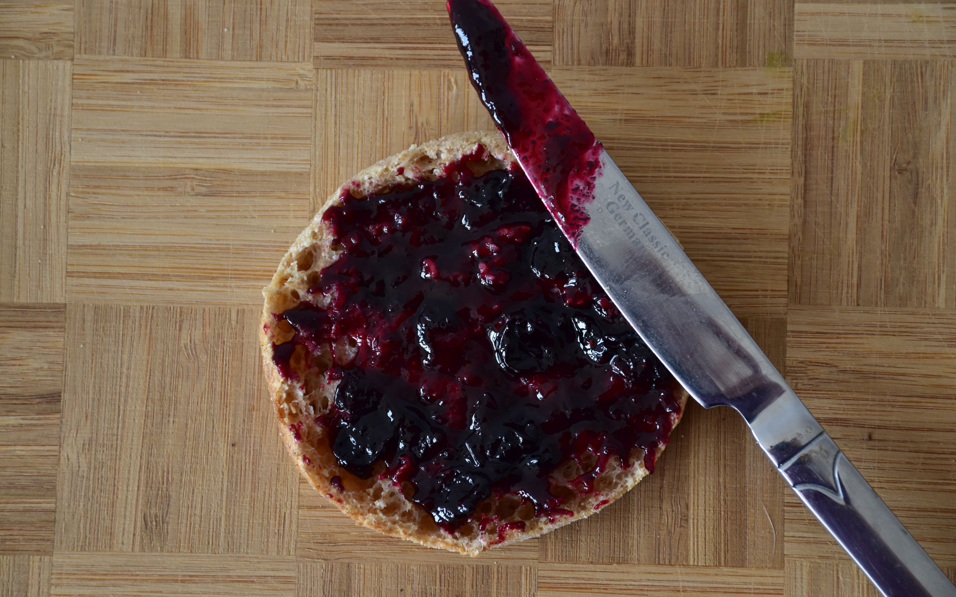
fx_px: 3010
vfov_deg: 11.3
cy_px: 289
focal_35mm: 116
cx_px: 481
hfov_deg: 18.0
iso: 400
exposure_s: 1/80
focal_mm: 75
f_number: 6.3
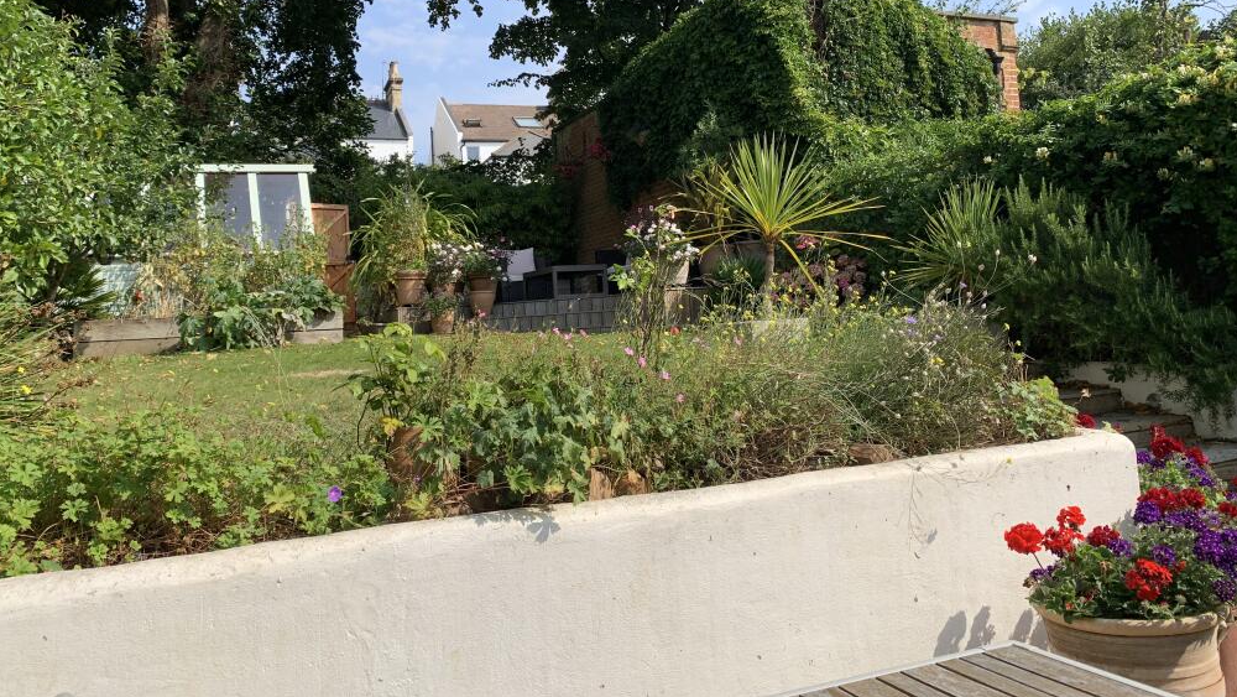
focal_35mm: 29
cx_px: 611
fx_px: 951
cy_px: 244
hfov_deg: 66.1
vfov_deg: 39.8
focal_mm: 4.25
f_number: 1.8
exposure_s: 1/1880
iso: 25
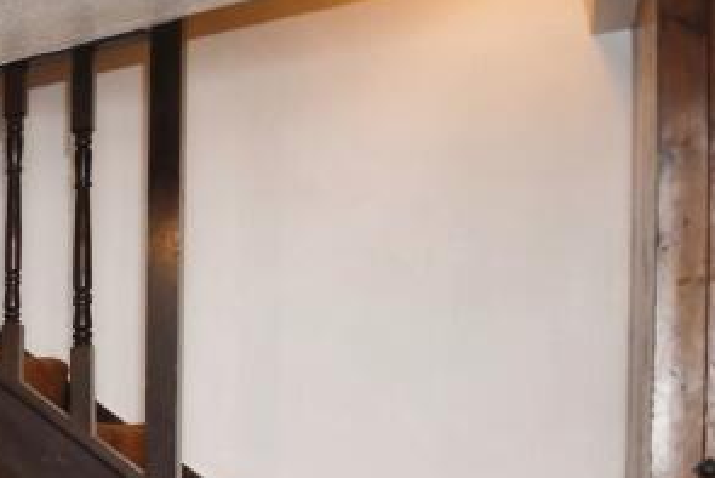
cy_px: 513
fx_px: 1033
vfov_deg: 24.4
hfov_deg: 23.3
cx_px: -521
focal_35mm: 52
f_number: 8
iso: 400
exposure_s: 1/30
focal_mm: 10
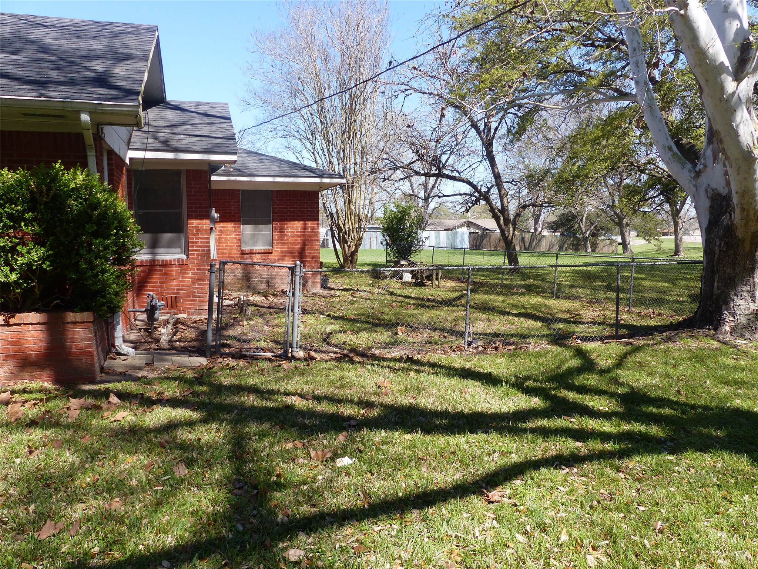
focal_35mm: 25
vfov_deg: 54.9
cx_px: 379
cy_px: 284
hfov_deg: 69.4
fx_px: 547
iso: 100
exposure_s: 1/400
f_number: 4
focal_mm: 4.5
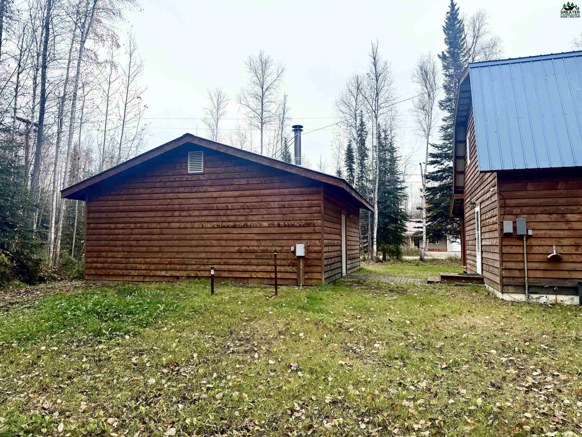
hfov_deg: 71.6
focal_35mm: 24
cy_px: 218
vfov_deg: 56.8
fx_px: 404
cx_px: 291
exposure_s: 1/1139
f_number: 1.78
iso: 80
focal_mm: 6.76
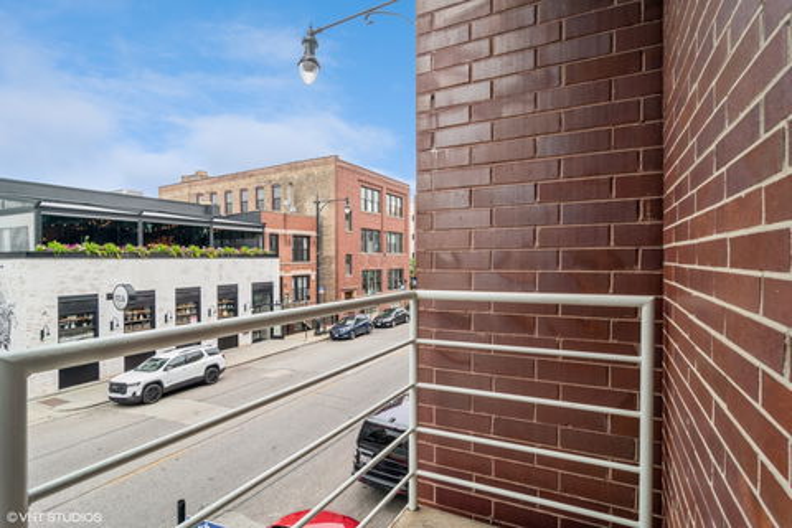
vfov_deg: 67.4
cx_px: 396
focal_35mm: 18
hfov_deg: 90.0
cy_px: 264
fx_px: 396
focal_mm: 12
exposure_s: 1/50
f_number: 8
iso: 200
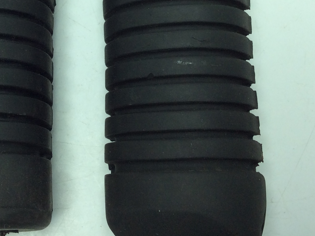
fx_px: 619
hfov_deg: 28.1
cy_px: 23
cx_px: 72
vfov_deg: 21.1
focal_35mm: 68
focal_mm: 3.3
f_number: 2.4
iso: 32
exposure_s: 1/314
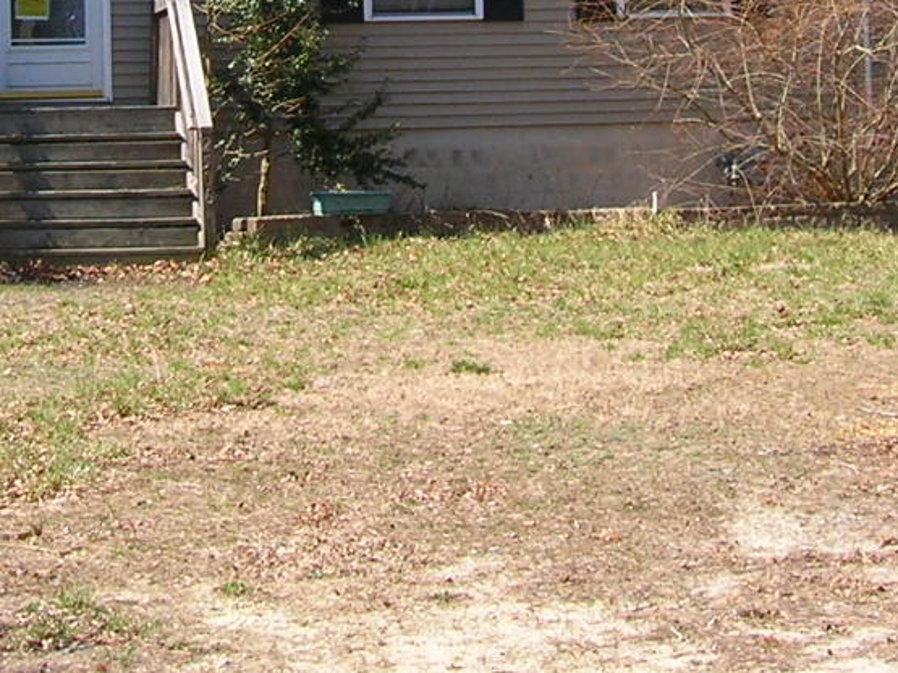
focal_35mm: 98
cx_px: 337
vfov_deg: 14.5
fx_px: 2542
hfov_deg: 20.0
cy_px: -180
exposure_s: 1/183
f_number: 4.9
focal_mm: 5.7
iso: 50
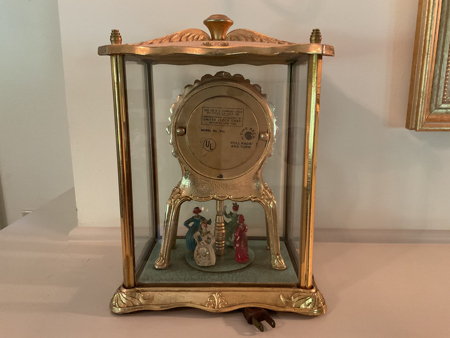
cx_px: 225
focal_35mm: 29
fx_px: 377
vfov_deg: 48.2
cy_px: 169
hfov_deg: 61.7
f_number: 1.8
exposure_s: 1/60
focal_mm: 3
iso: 250
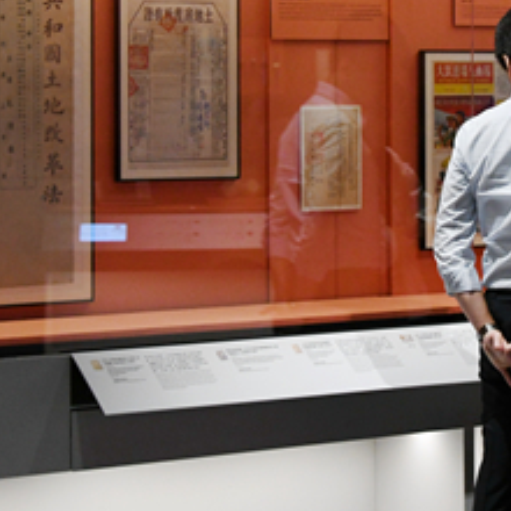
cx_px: 462
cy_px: 151
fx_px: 2405
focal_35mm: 144
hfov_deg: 12.0
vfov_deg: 12.1
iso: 3200
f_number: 5.6
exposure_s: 1/30
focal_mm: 62
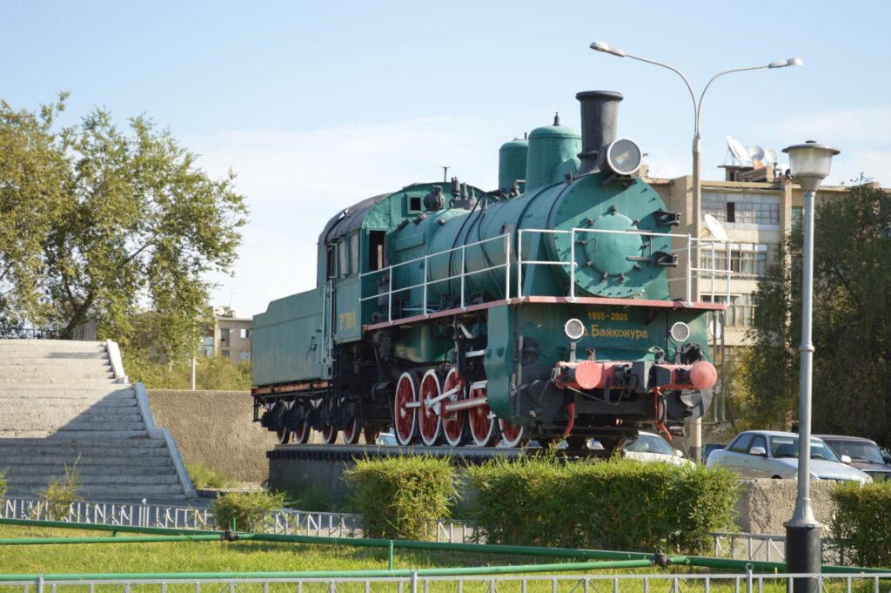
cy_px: 296
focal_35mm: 82
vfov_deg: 16.5
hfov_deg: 24.6
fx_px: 2040
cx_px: 446
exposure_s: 1/200
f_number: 5.6
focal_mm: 55
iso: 100
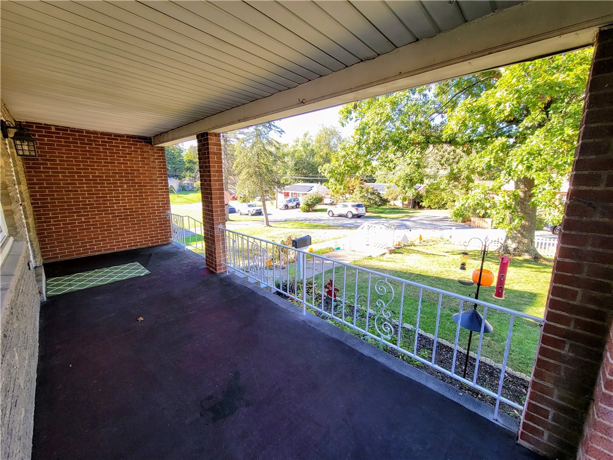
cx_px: 306
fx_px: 230
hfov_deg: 106.2
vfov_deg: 89.9
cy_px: 230
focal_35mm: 13
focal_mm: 2.2
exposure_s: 1/138
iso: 50
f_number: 2.2
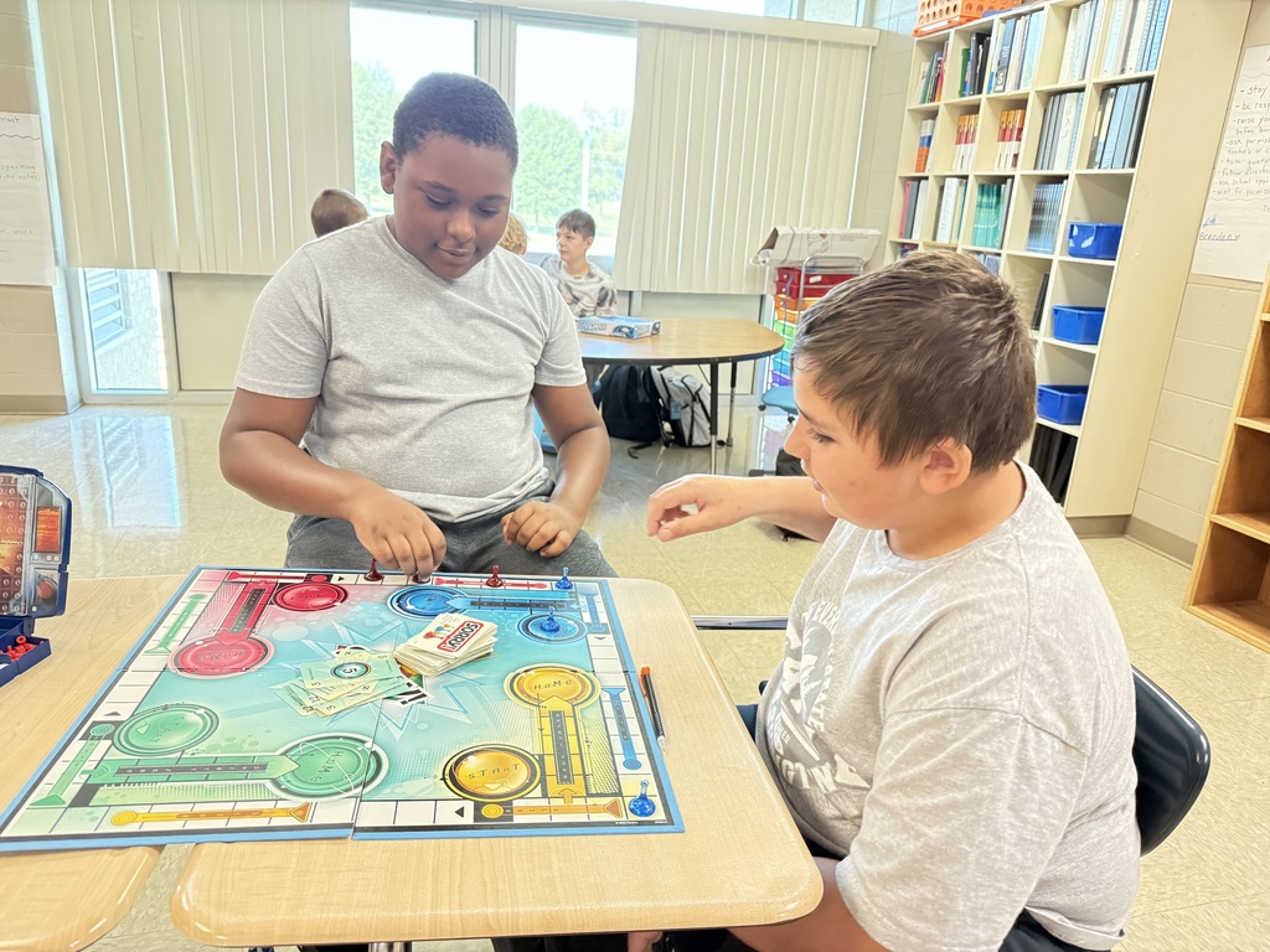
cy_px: 476
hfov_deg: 71.6
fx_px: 881
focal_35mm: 24
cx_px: 635
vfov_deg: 56.8
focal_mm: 6.76
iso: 800
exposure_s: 1/60
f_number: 1.78
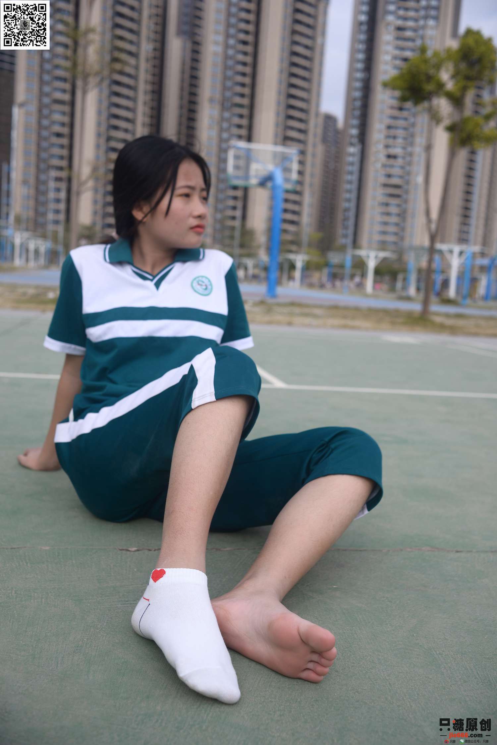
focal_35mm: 35
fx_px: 724
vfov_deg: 54.4
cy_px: 372
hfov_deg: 37.9
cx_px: 248
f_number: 5.6
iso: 160
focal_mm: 35
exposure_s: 1/1000
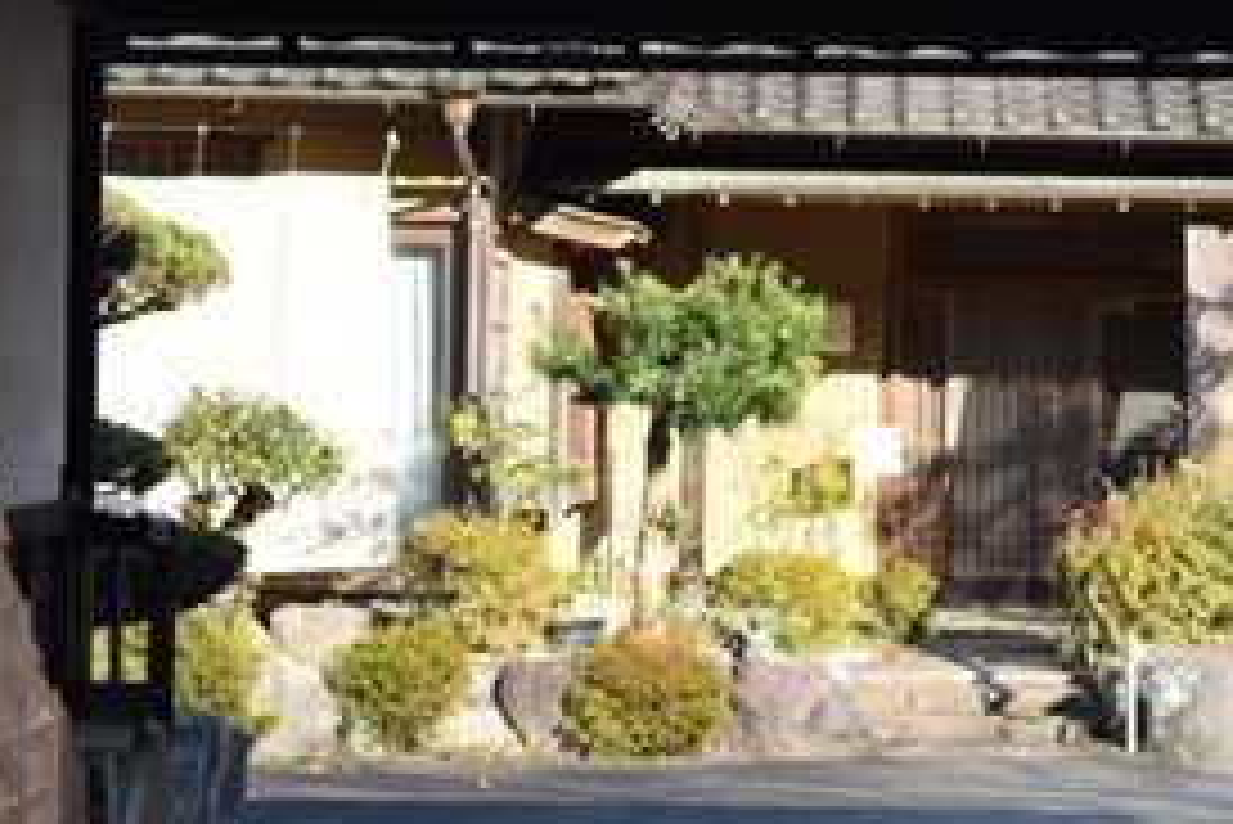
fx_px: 4557
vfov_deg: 10.3
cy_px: 203
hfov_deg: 15.3
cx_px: 904
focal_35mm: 133
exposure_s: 1/1250
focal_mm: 30
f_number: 4
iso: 320
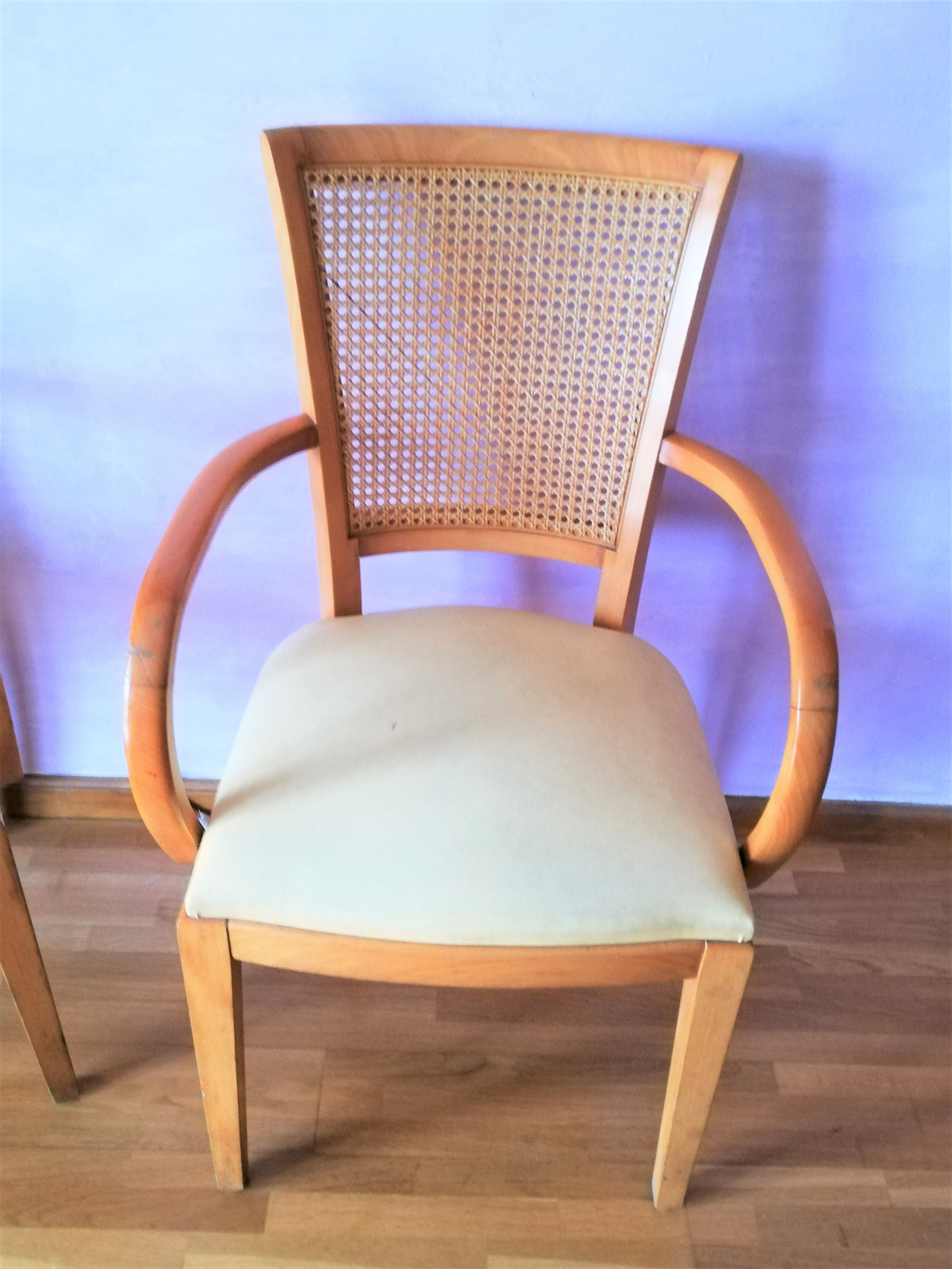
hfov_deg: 45.4
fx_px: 1137
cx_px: 476
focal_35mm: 31
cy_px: 634
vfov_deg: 58.4
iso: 640
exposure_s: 1/20
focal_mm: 3.81
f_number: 2.2
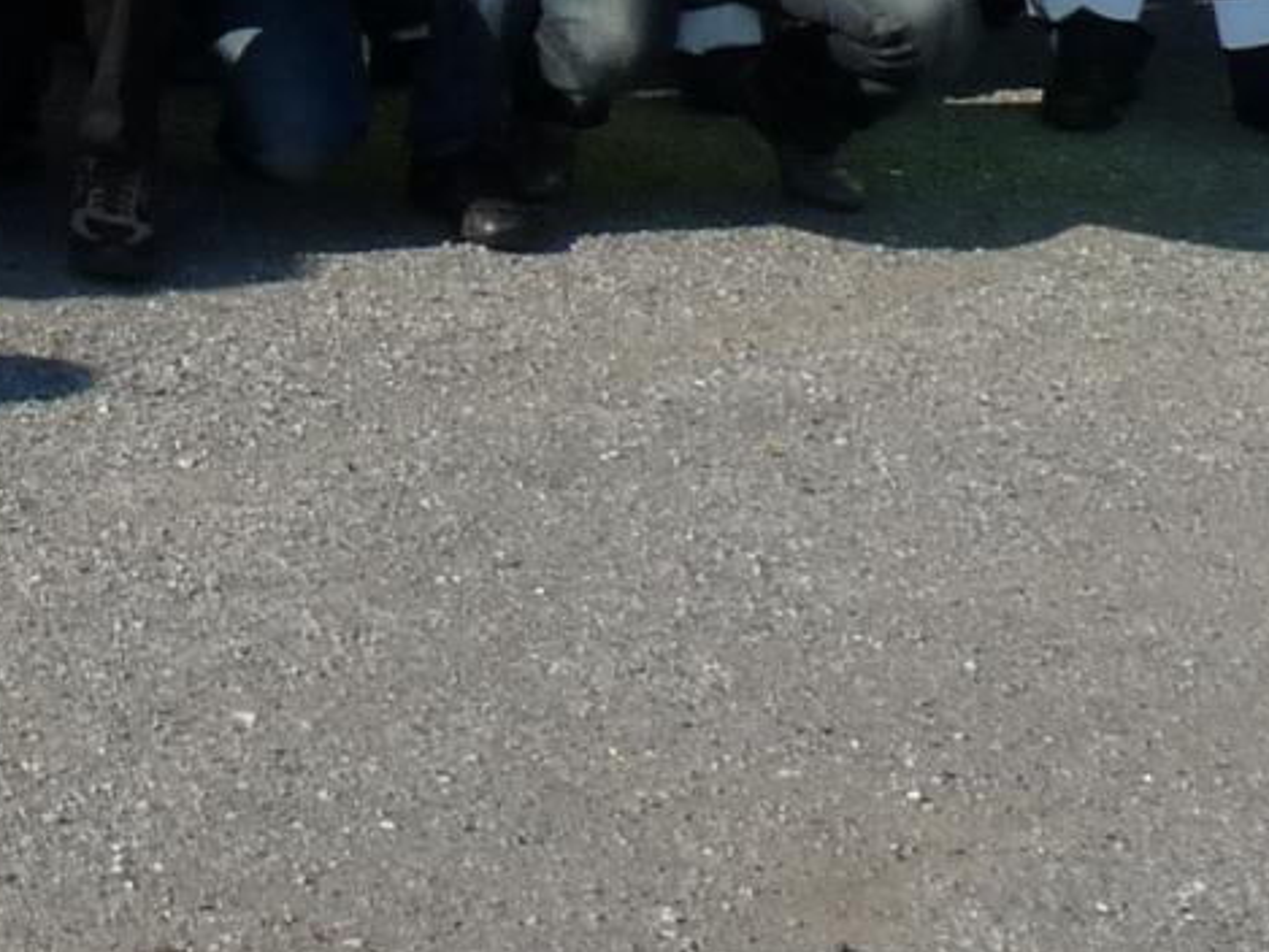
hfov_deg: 13.9
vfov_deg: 10.5
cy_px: -917
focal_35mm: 131
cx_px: -777
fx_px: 4804
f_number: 5.6
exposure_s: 1/400
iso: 100
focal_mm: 4.8
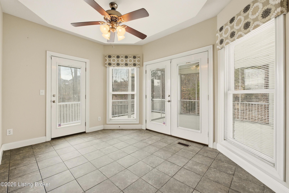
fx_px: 120
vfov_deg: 77.3
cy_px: 96
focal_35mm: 15
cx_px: 144
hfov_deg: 100.4
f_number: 9
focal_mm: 10
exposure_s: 1/1000
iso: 400
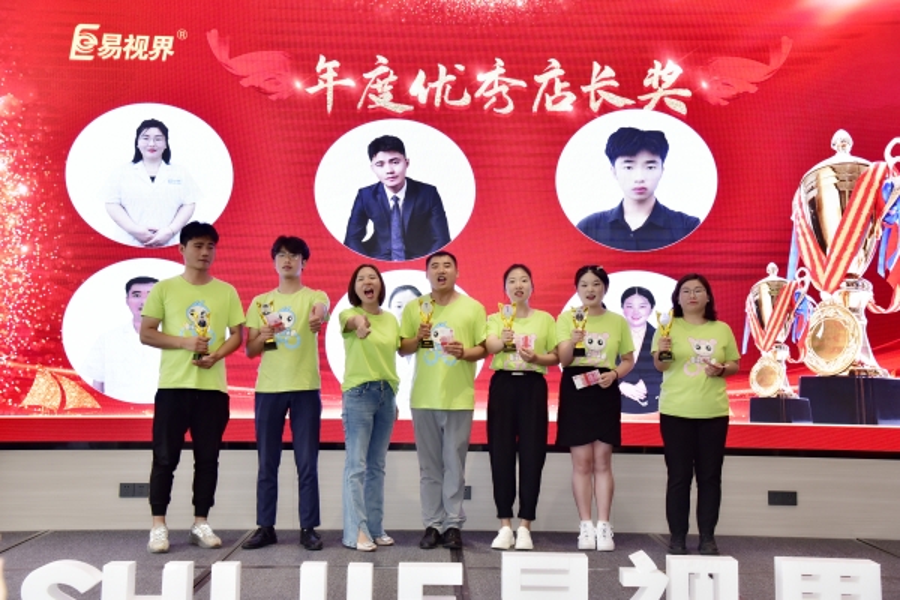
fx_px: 1100
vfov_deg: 30.5
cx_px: 450
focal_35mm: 44
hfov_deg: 44.5
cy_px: 300
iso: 1000
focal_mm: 44
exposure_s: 1/125
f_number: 5
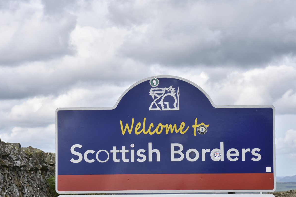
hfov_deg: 14.6
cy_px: 123
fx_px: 1159
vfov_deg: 9.7
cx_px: 149
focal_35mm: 141
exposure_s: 1/800
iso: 200
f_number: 7.1
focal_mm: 70
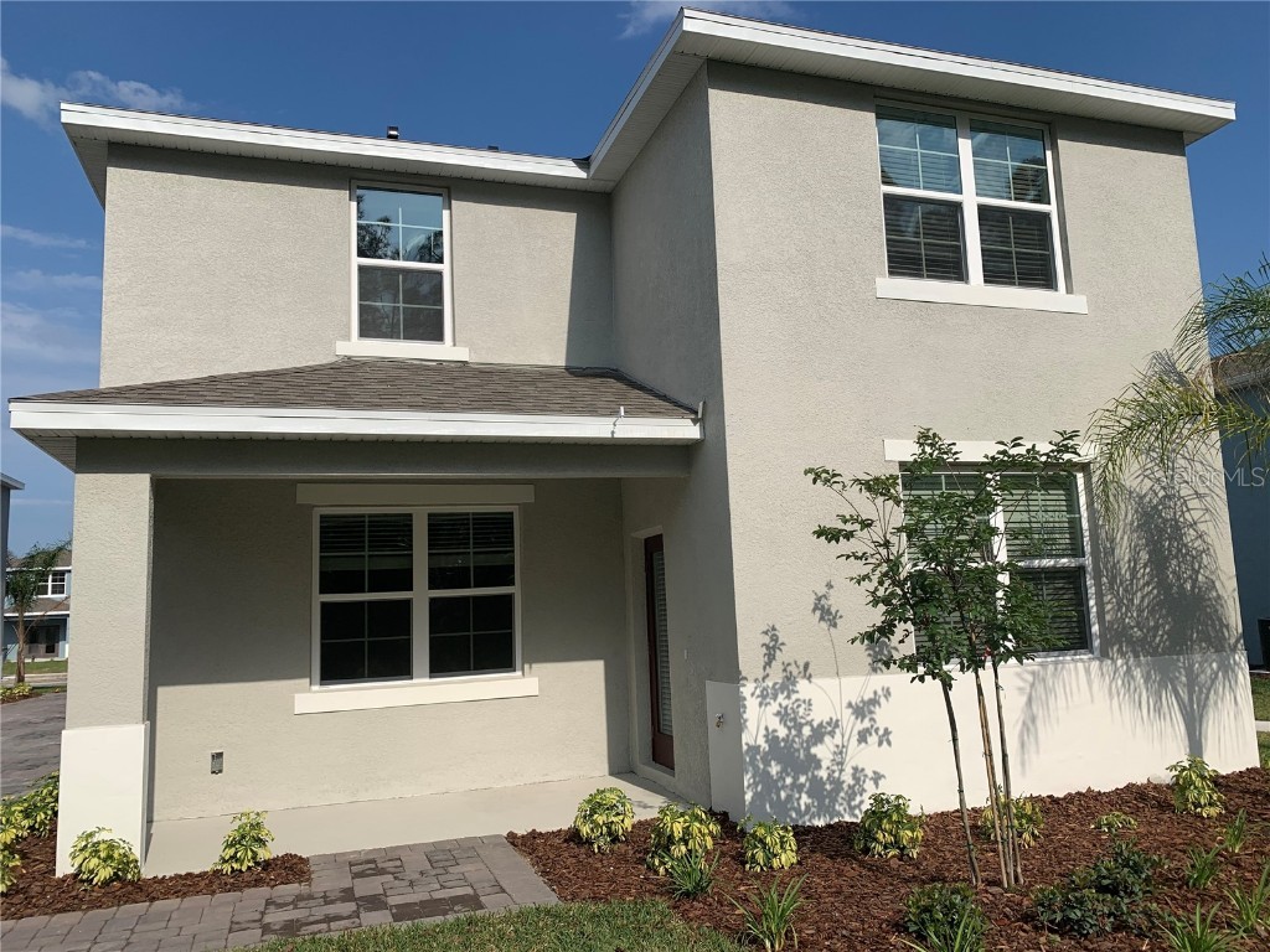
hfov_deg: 67.3
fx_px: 954
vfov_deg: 53.1
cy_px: 476
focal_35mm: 26
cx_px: 635
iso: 25
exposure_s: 1/4464
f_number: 1.8
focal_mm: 4.25
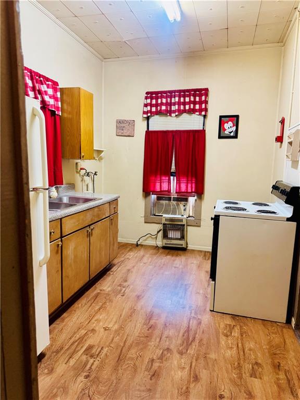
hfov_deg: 56.8
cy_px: 200
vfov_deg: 71.6
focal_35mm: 24
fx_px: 277
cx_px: 150
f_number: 1.78
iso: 400
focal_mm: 6.76
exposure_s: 1/60
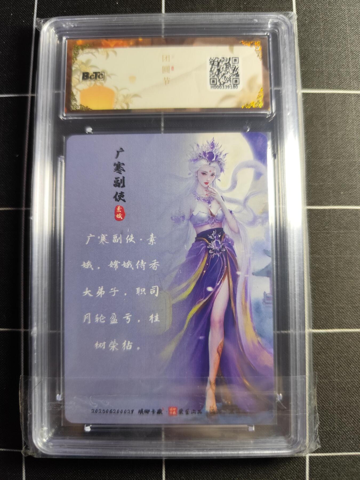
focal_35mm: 23
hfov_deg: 58.9
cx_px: 180
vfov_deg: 73.9
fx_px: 319
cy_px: 240
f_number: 1.65
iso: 500
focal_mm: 6.14
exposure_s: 1/100
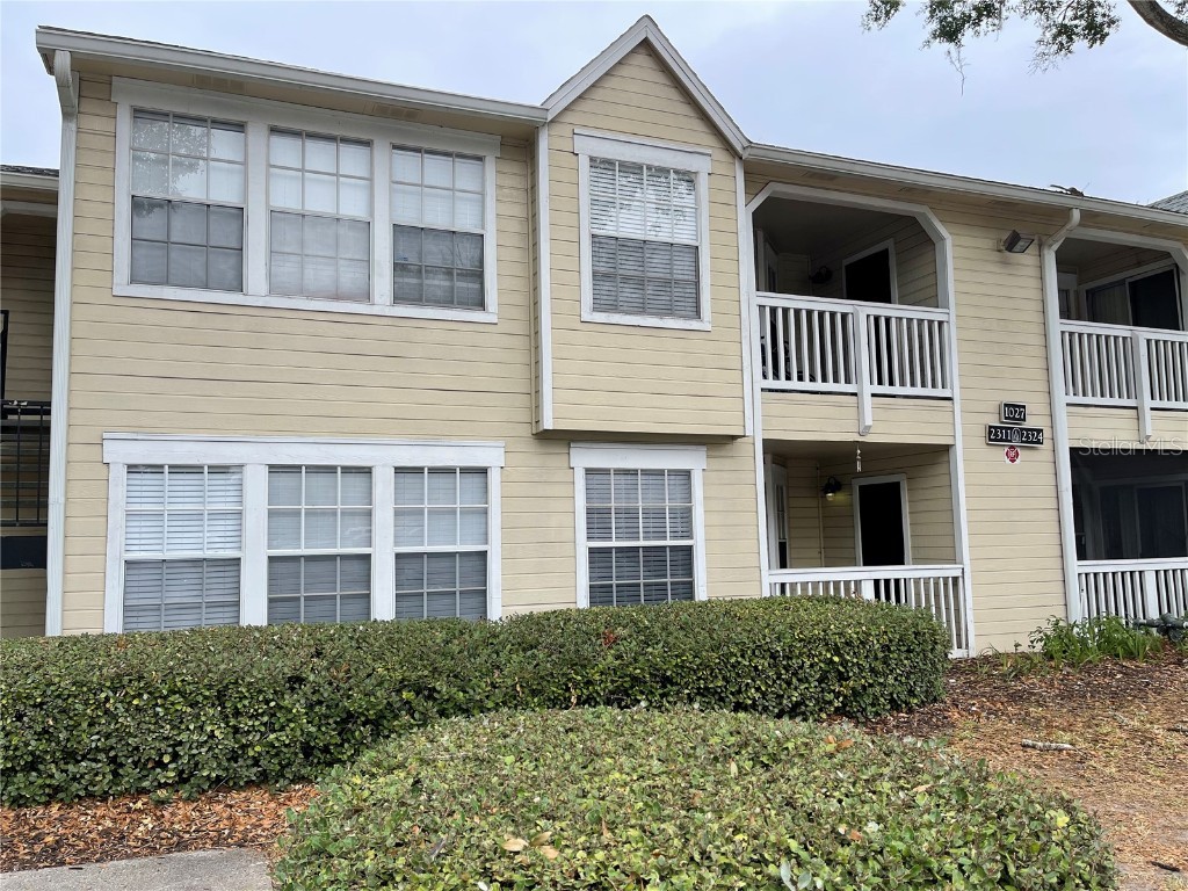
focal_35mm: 26
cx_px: 594
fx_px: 892
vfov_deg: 53.1
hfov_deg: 67.3
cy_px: 446
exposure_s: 1/818
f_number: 1.6
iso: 32
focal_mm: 5.1
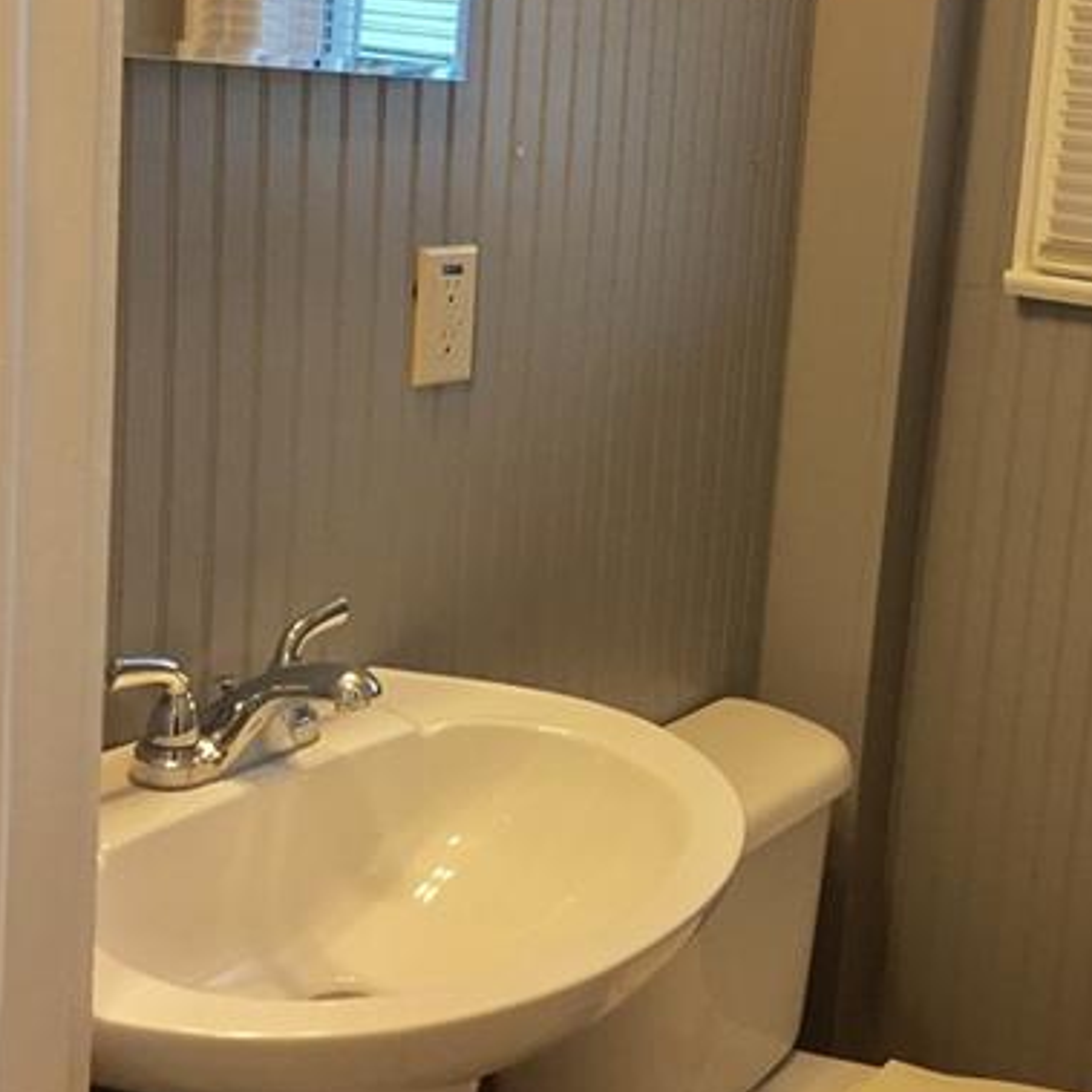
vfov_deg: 32.5
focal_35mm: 52
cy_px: 372
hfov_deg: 32.2
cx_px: 815
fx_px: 1856
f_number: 2.2
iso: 50
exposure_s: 1/30
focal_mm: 4.15
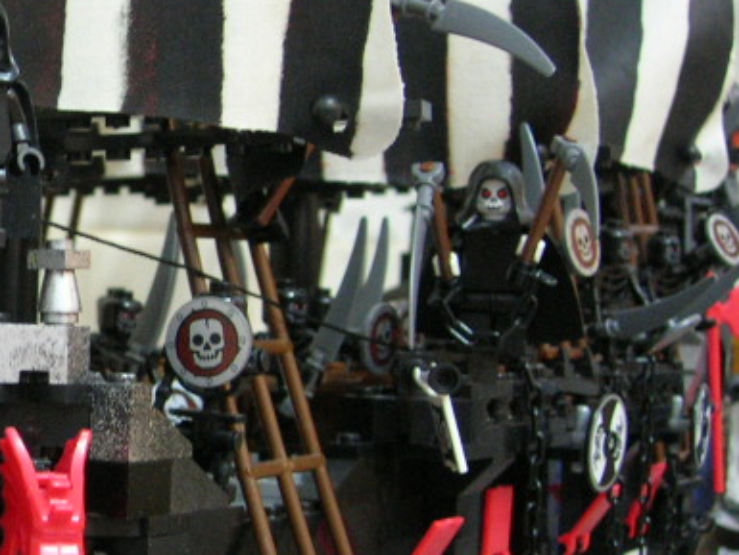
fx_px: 2157
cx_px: -154
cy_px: 298
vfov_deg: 14.7
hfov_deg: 18.4
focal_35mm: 101
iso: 173
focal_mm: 7.8
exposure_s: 1/3.9
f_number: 2.8
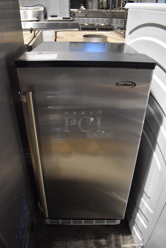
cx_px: 83
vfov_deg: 67.3
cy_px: 124
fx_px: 186
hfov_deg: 48.0
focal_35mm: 27
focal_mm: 18
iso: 5600
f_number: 3.5
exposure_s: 1/125
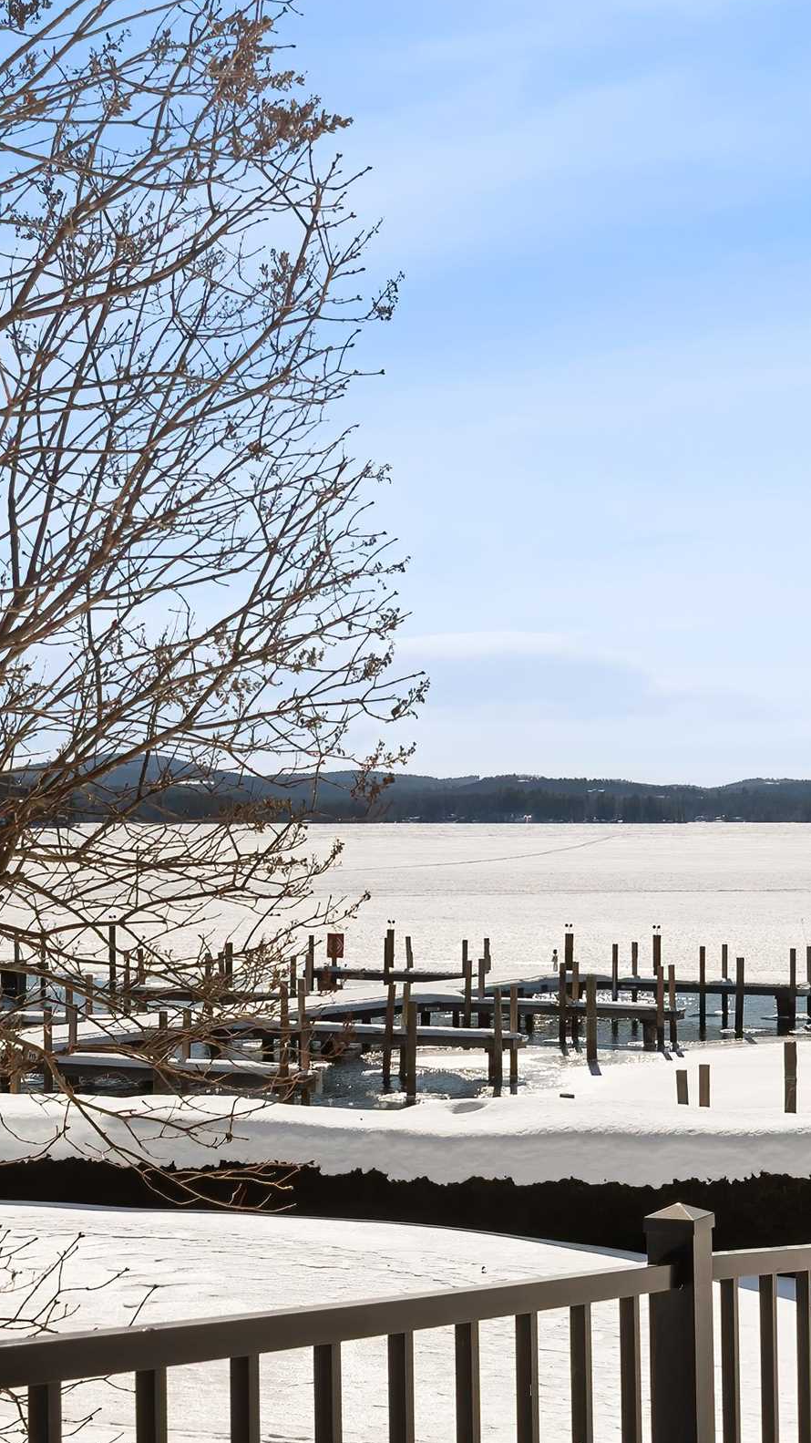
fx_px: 2333
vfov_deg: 34.3
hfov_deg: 19.6
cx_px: 554
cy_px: 821
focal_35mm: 61
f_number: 9
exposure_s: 1/320
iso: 100
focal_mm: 20
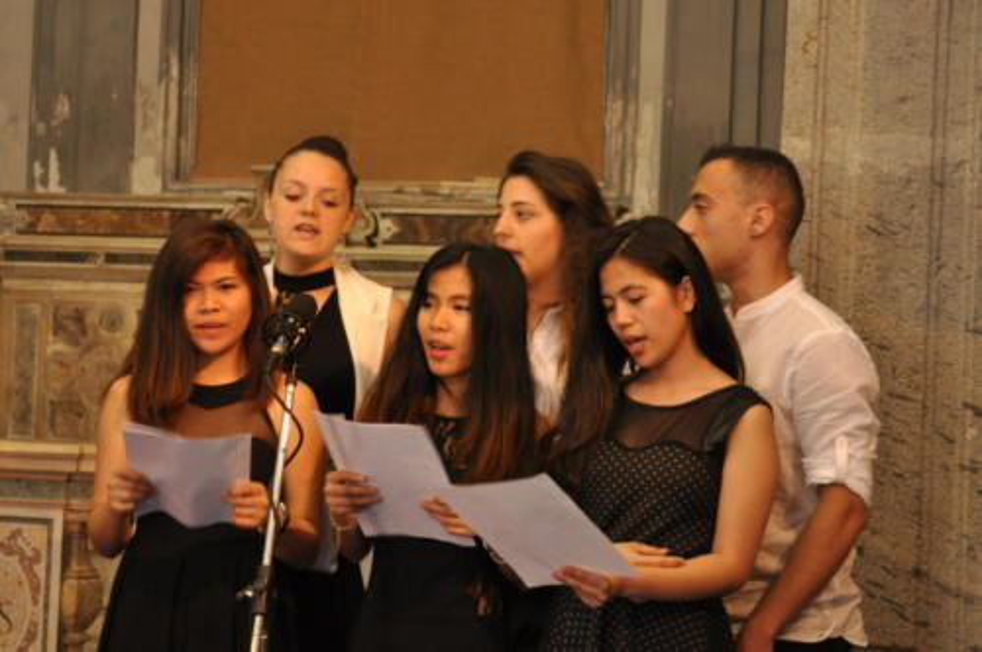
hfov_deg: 27.0
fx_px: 2043
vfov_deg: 18.1
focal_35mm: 75
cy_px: 326
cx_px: 491
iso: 800
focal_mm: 50
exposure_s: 1/10
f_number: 5.6
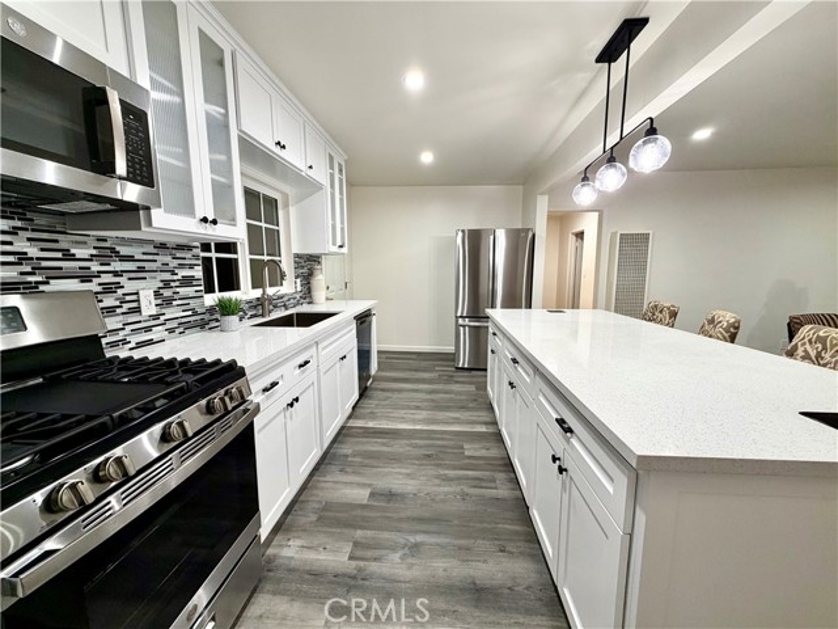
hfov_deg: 102.1
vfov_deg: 85.7
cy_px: 314
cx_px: 419
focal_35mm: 14
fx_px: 339
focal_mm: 2.22
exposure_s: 1/60
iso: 160
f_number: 2.2
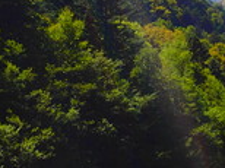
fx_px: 844
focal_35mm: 130
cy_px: -45
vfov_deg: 11.1
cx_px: 270
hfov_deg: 14.7
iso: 100
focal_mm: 7.34
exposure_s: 1/800
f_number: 4
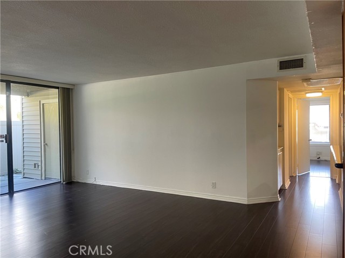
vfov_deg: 54.9
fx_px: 249
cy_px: 129
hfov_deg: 69.4
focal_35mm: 25
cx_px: 172
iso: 100
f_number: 1.6
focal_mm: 5.1
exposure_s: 1/60
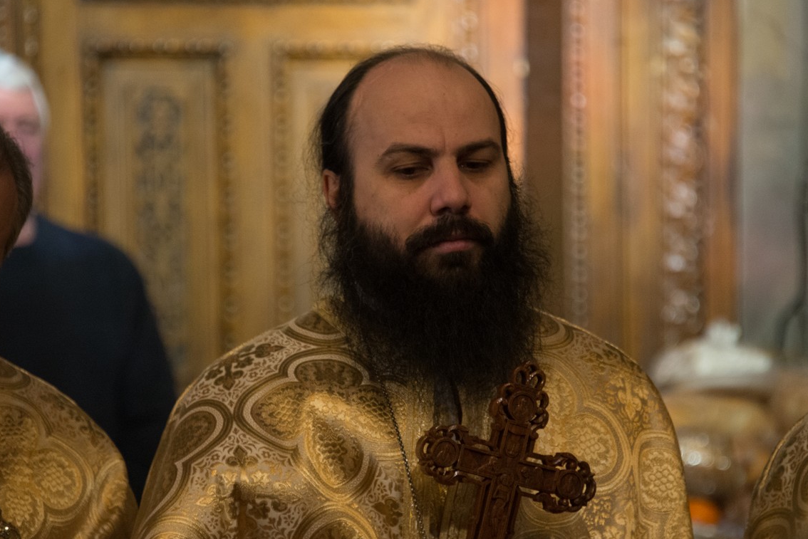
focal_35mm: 291
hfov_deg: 7.1
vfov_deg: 4.7
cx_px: 415
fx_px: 6533
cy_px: 335
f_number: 5.6
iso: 3200
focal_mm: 230
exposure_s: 1/50
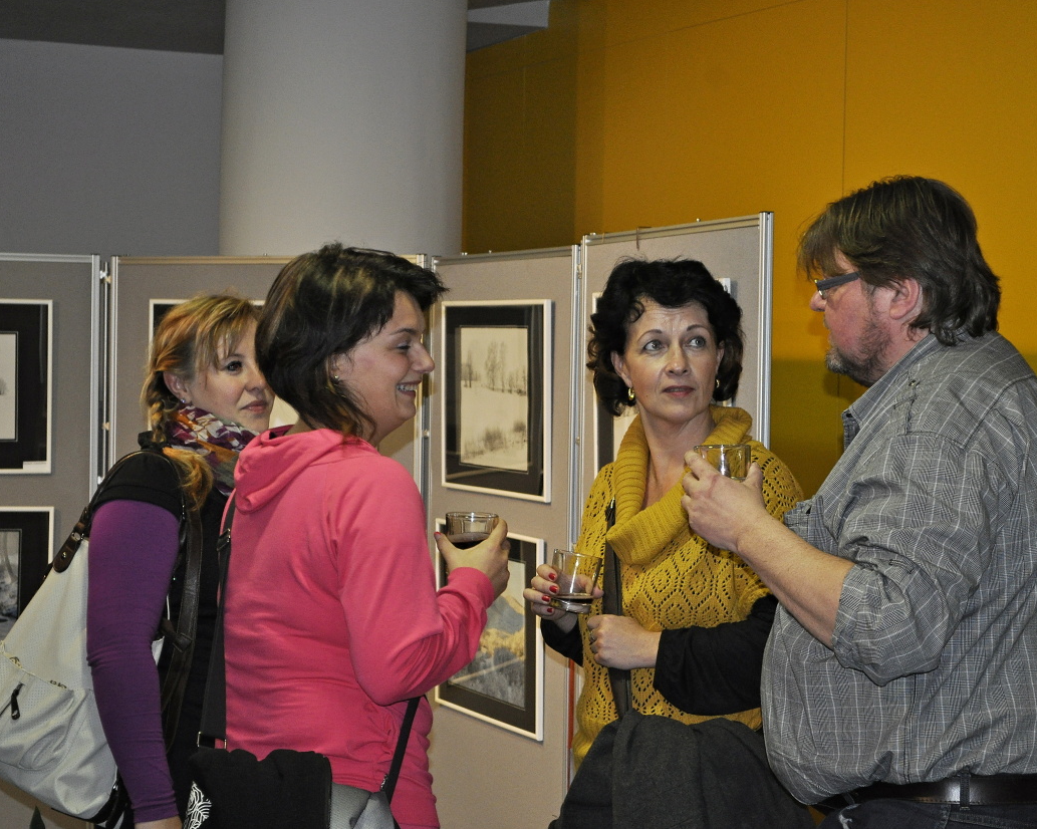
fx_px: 2871
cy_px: 414
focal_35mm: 94
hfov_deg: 20.5
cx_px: 601
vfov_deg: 16.4
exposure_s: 1/60
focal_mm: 55
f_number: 5.6
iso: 800
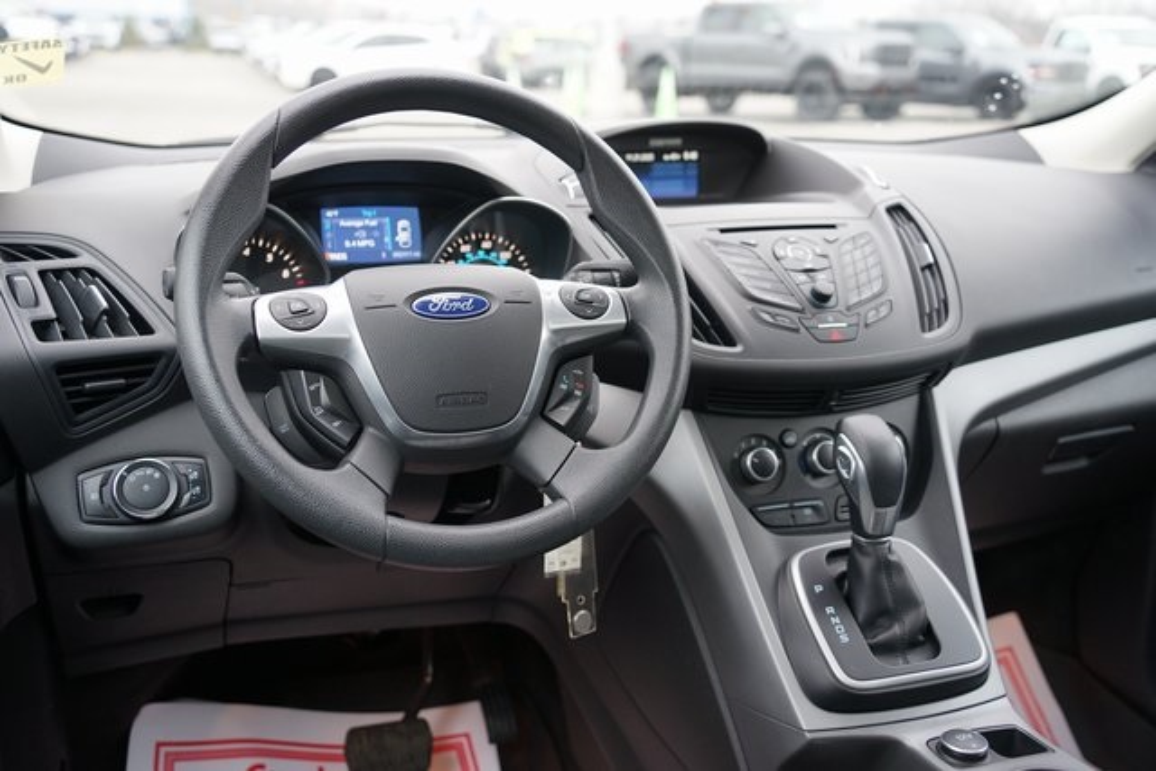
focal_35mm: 38
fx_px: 1220
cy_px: 386
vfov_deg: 35.1
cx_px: 578
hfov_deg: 50.7
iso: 500
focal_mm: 38
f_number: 4
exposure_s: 1/60
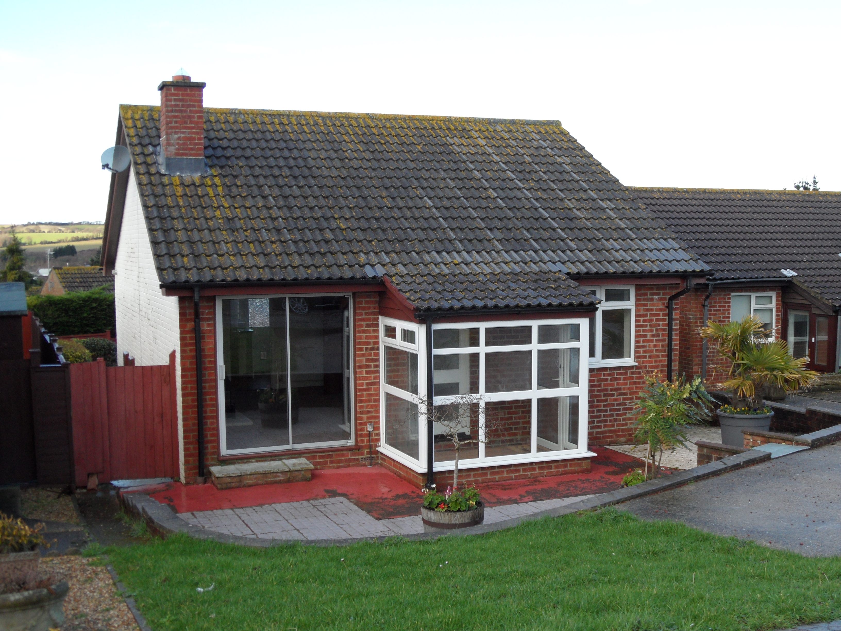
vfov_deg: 36.0
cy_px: 316
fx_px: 972
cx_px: 420
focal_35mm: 40
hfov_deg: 46.8
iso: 80
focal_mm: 6.5
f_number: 3.6
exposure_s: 1/180
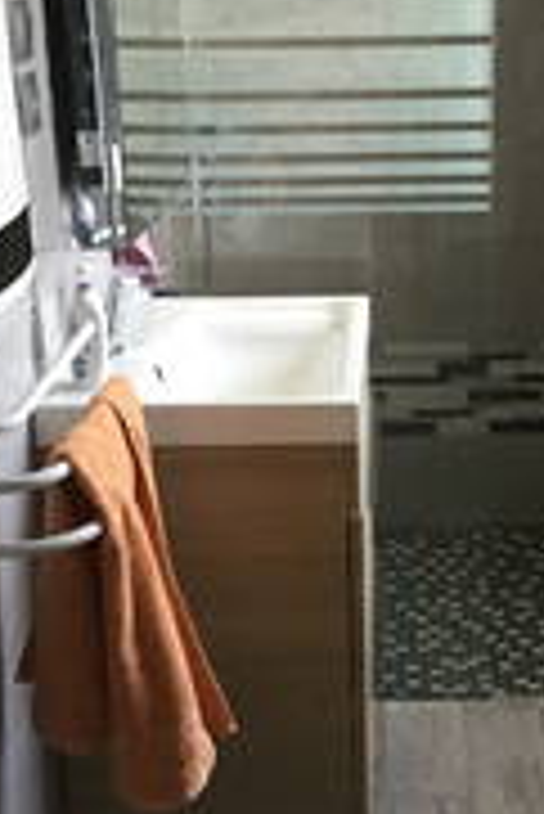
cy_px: 391
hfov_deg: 21.2
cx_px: 378
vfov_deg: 31.4
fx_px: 1448
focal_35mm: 64
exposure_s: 1/33
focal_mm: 3.3
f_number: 2.4
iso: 160
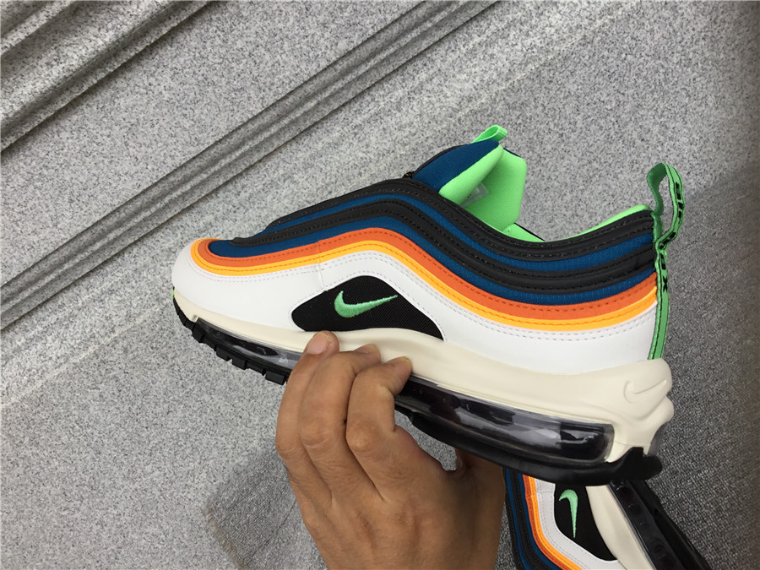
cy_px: 285
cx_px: 380
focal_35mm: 31
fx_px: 681
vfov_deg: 45.4
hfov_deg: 58.4
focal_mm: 3.3
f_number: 2.4
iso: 25
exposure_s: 1/100
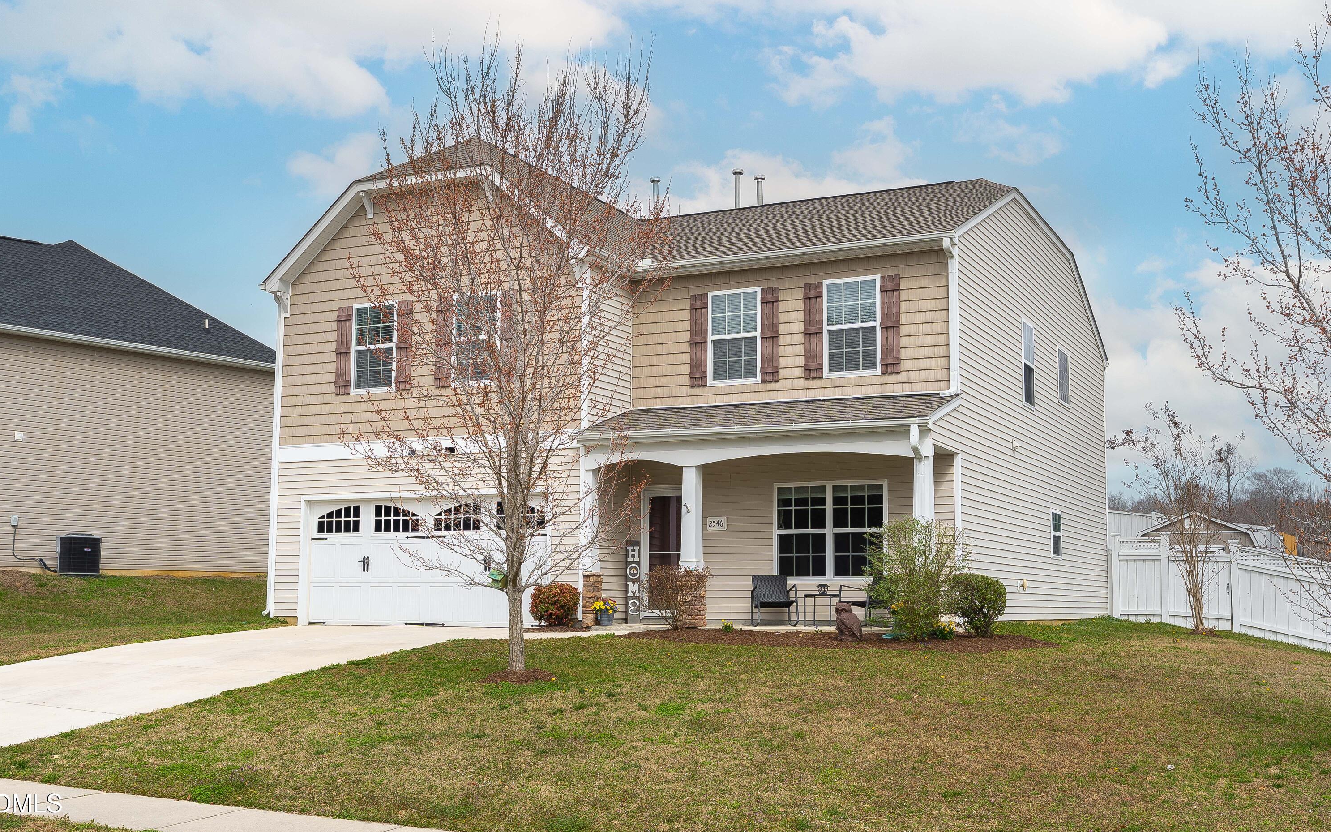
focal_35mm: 36
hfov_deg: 54.0
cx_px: 663
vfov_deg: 35.3
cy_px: 397
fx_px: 1306
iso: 100
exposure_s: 1/125
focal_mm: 35
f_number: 7.1
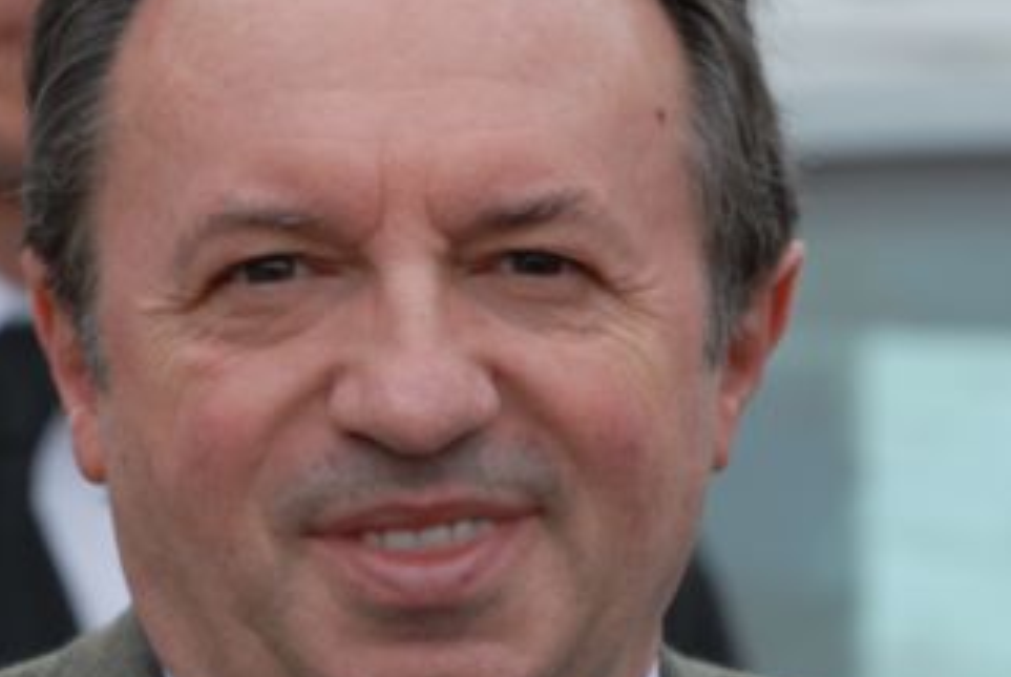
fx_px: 17098
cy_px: 395
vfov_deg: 2.3
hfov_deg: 3.4
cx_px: 491
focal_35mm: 608
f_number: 7.1
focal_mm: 200
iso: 200
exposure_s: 1/180
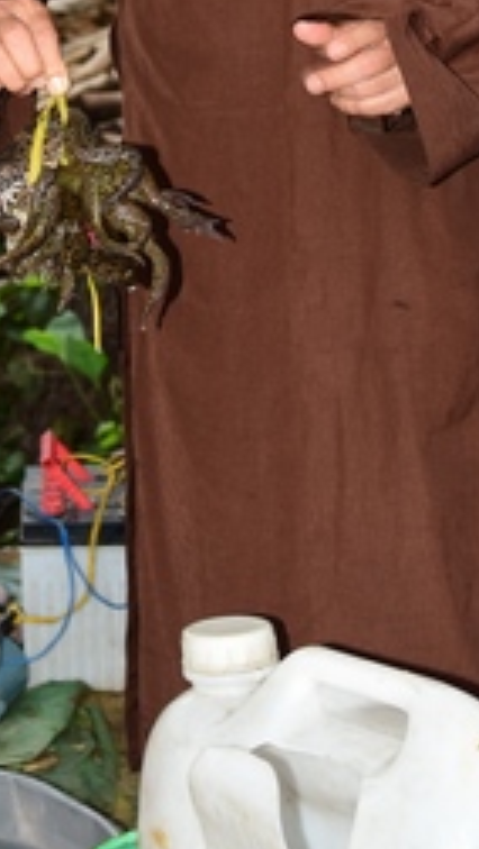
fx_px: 2683
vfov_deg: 17.7
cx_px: -17
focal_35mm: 119
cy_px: 40
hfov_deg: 10.1
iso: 250
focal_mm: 44
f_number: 5
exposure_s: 1/60
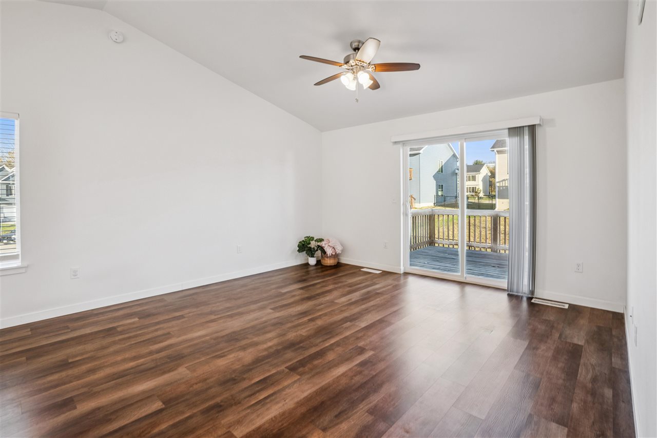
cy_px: 219
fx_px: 292
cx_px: 328
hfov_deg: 96.7
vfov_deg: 73.7
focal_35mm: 16
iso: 400
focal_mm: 16
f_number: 9
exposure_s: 1/50
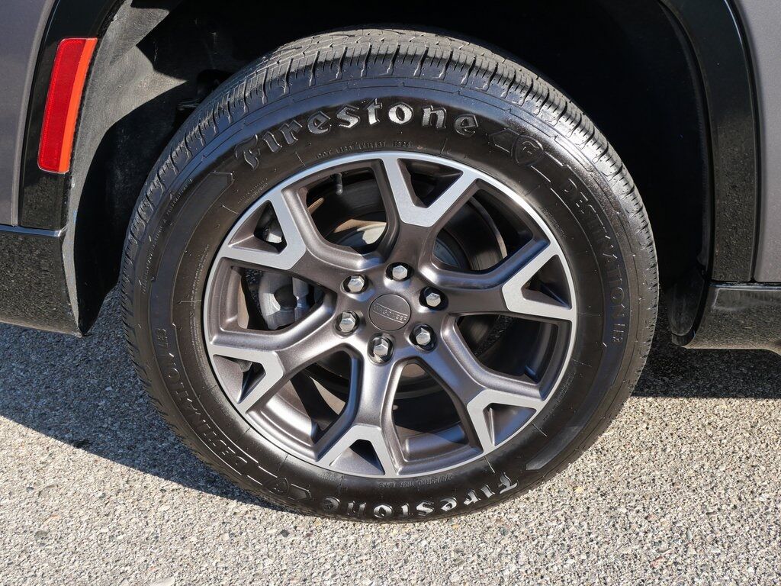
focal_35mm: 36
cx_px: 390
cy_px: 293
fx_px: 812
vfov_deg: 39.7
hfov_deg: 51.4
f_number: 6.3
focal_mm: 18
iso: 200
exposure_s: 1/200
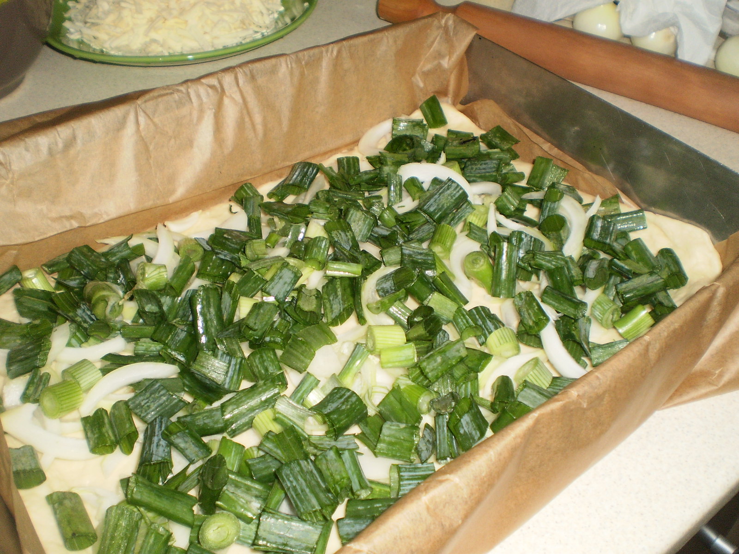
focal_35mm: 36
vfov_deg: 39.7
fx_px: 769
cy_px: 277
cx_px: 370
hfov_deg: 51.4
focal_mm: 6.3
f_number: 3.1
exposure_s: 1/30
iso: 125
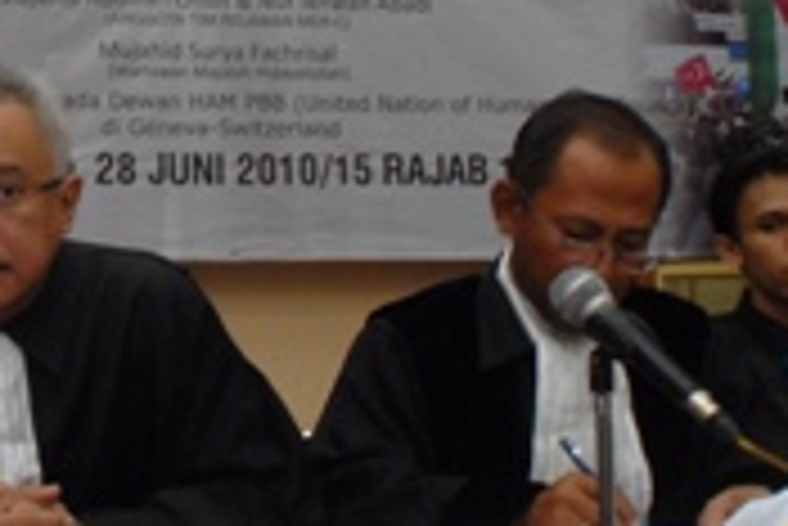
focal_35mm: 77
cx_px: 0
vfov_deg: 17.3
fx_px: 1687
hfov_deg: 25.0
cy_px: -22
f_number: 3.5
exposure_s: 1/30
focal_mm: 20
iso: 400
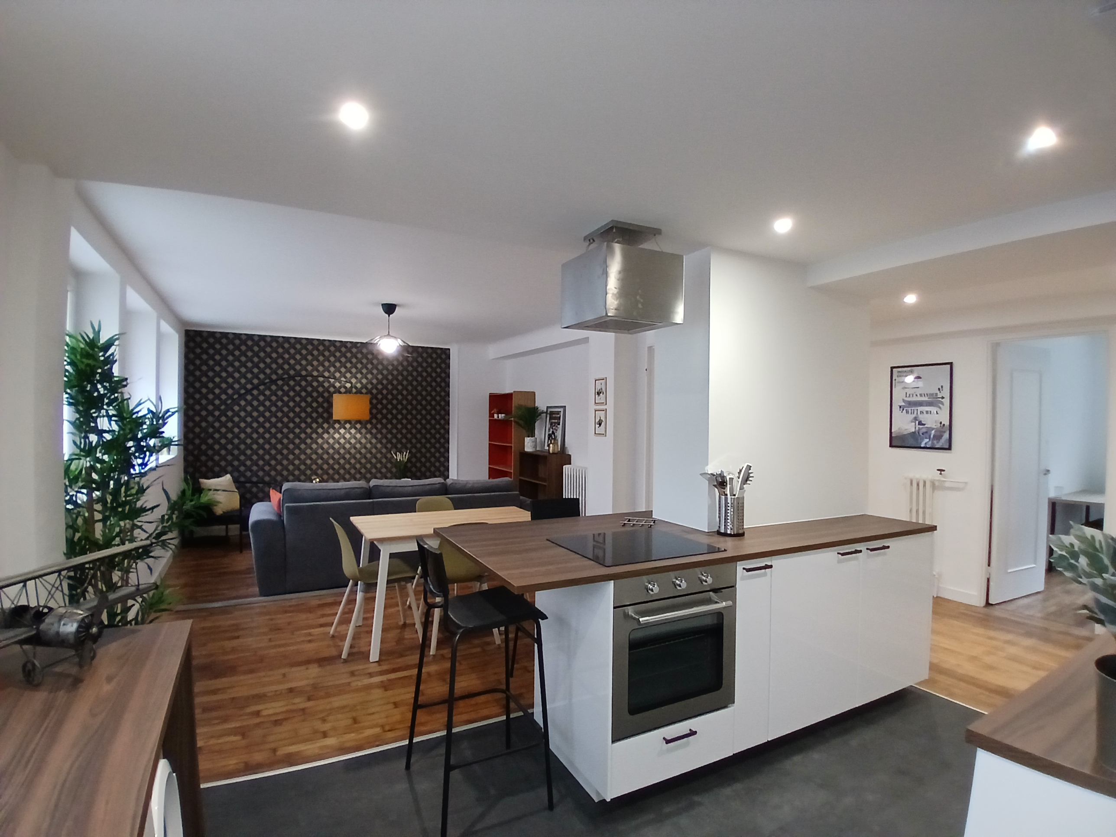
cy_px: 418
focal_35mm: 17
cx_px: 558
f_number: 2.2
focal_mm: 1.4
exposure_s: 1/33.3
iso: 250
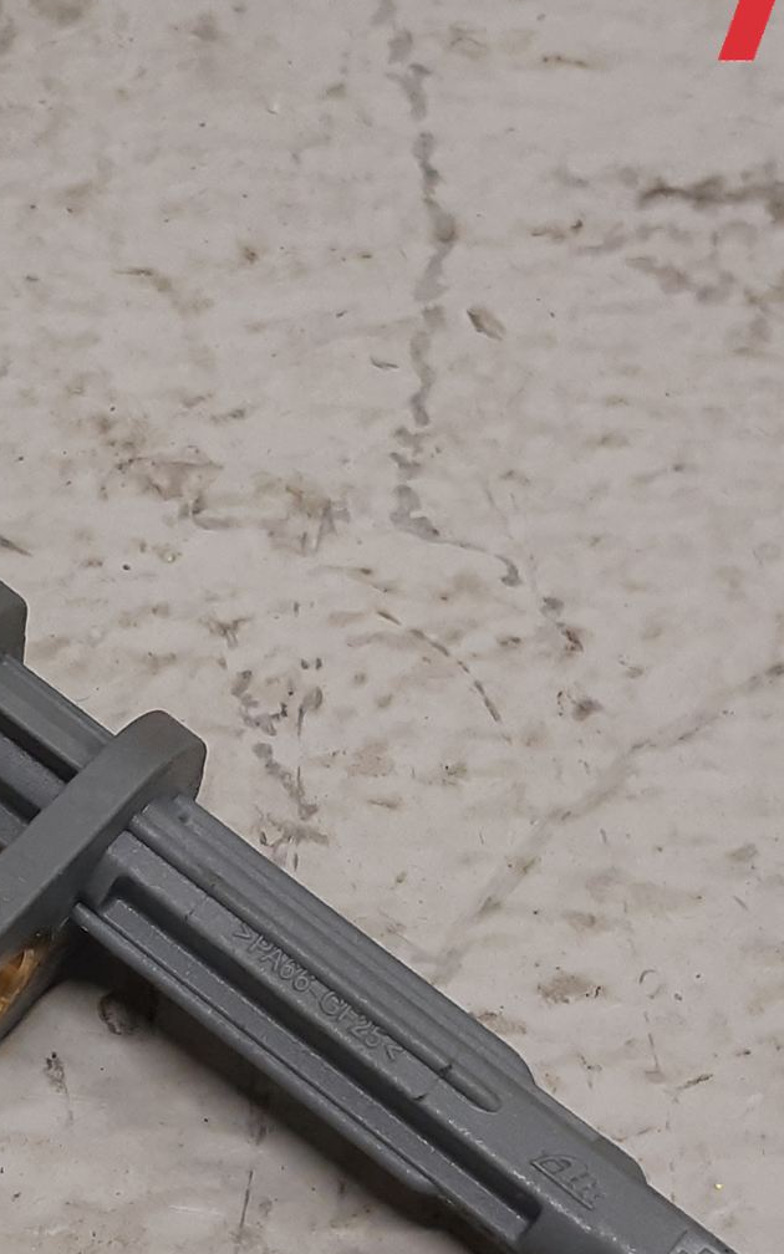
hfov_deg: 22.9
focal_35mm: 56
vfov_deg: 36.0
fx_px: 1914
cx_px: 208
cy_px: 806
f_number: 1.7
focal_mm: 3.93
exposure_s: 1/50
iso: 125
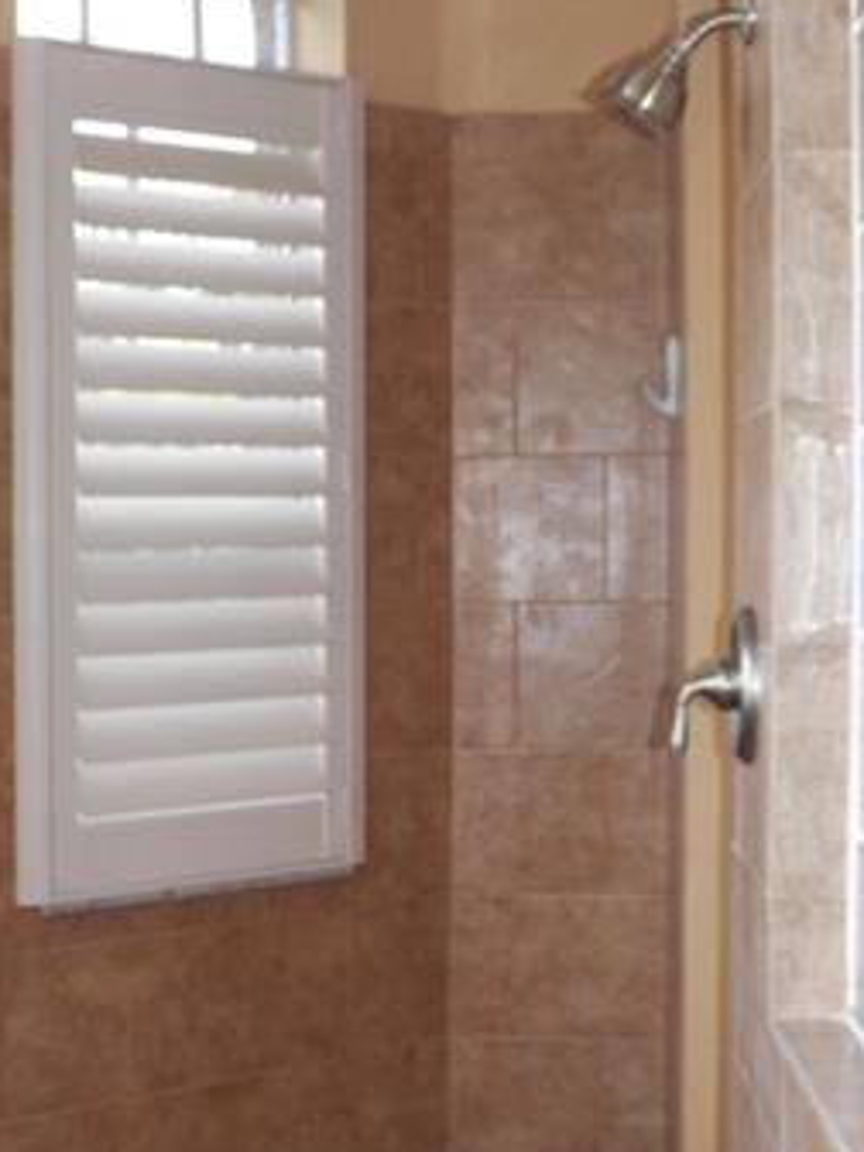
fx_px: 2130
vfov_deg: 30.2
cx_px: 209
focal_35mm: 64
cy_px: 648
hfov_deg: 22.7
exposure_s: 1/125
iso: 125
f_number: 2.8
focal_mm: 4.9
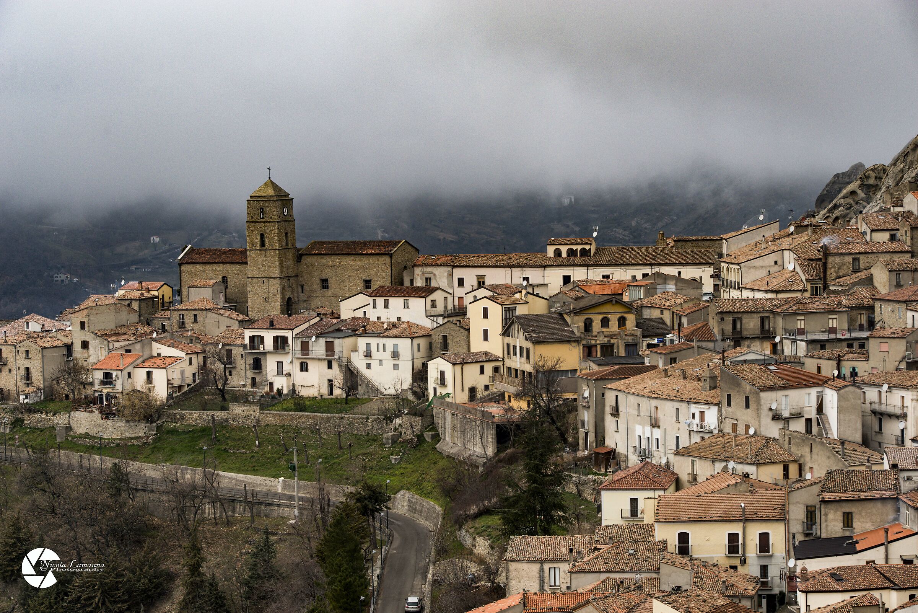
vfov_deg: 13.4
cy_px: 306
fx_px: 2602
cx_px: 459
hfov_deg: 20.0
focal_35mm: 102
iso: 400
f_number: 8
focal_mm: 102
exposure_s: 1/100
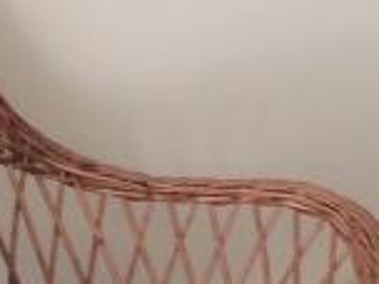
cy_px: -326
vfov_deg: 7.2
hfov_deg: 9.2
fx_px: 2146
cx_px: 865
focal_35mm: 196
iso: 32
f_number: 2.2
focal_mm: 4.15
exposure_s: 1/60
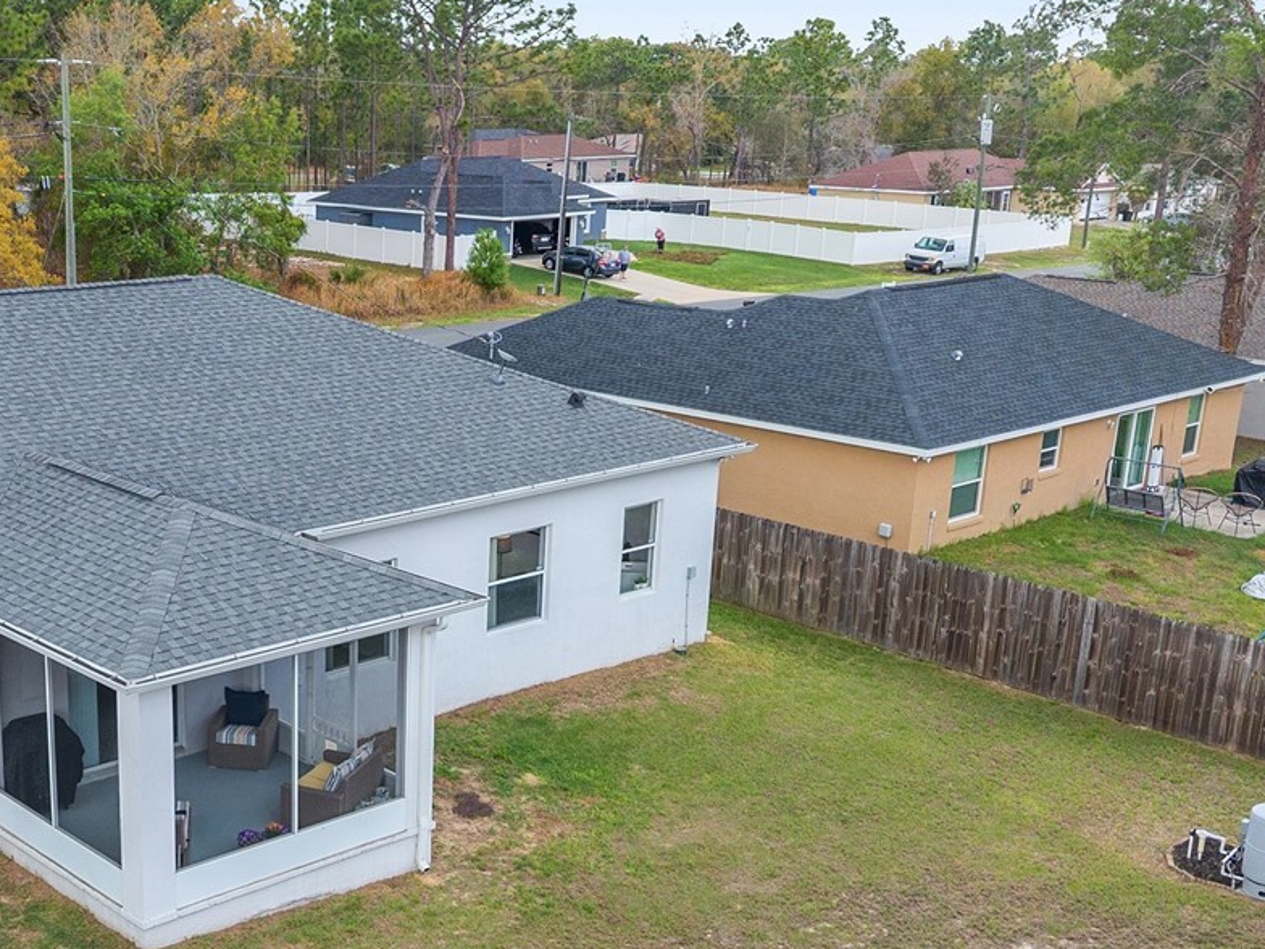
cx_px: 337
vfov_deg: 29.5
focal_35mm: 49
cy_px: 615
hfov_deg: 38.1
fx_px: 1791
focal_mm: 8.67
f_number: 1.8
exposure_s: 1/2000
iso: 300
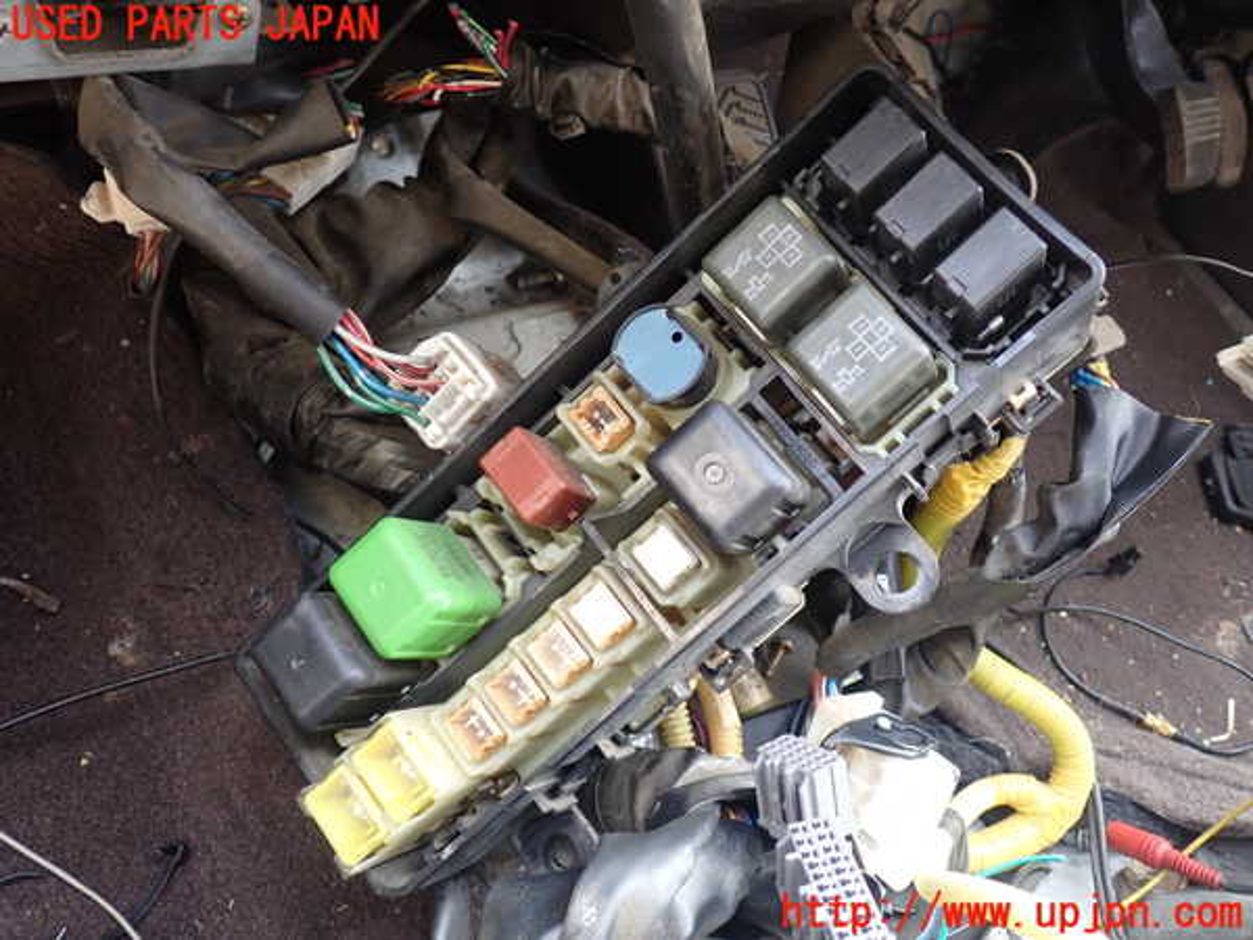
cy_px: 470
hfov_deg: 60.0
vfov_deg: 46.8
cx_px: 626
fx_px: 1086
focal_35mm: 30
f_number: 2.3
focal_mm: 5.4
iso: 200
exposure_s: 1/50
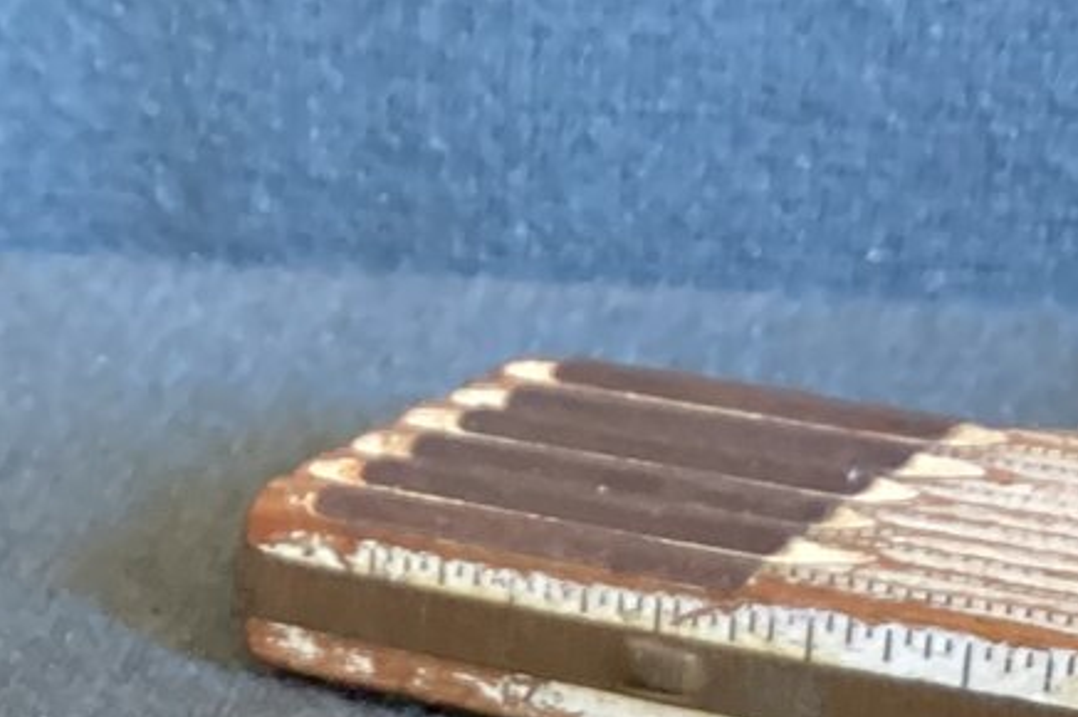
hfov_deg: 18.3
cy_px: 1378
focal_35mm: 112
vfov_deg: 11.2
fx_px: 3351
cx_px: 417
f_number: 2.4
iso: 250
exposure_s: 1/33
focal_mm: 3.3
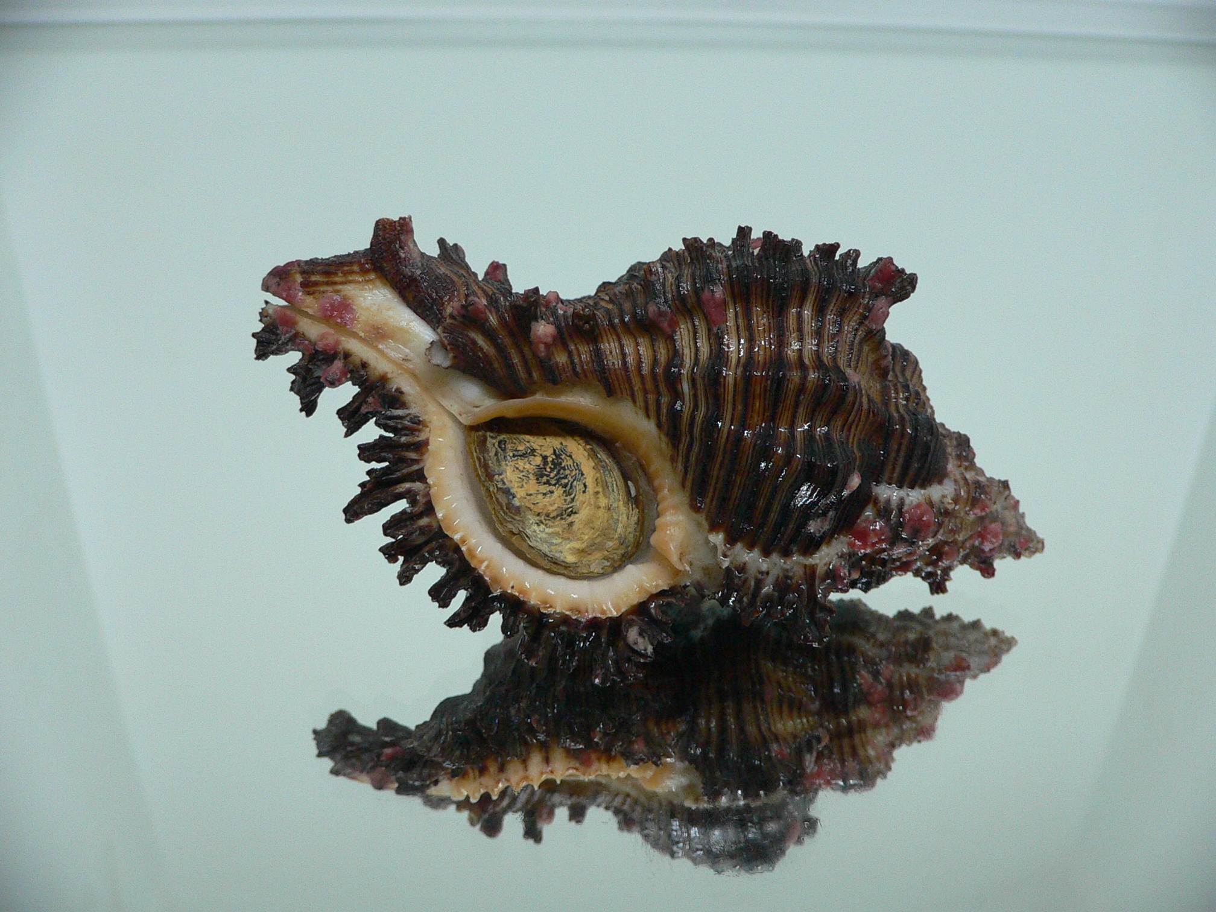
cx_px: 608
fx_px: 1229
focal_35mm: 35
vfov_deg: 40.7
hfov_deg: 52.6
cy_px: 456
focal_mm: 4.6
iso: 200
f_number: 2.8
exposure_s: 1/60
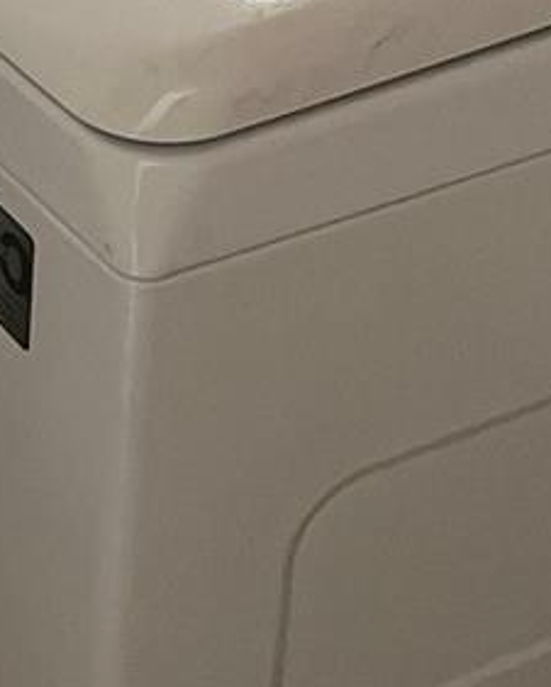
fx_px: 2199
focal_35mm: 108
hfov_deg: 13.7
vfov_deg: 16.6
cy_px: -263
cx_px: -168
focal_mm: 5.1
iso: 500
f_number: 1.6
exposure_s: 1/60
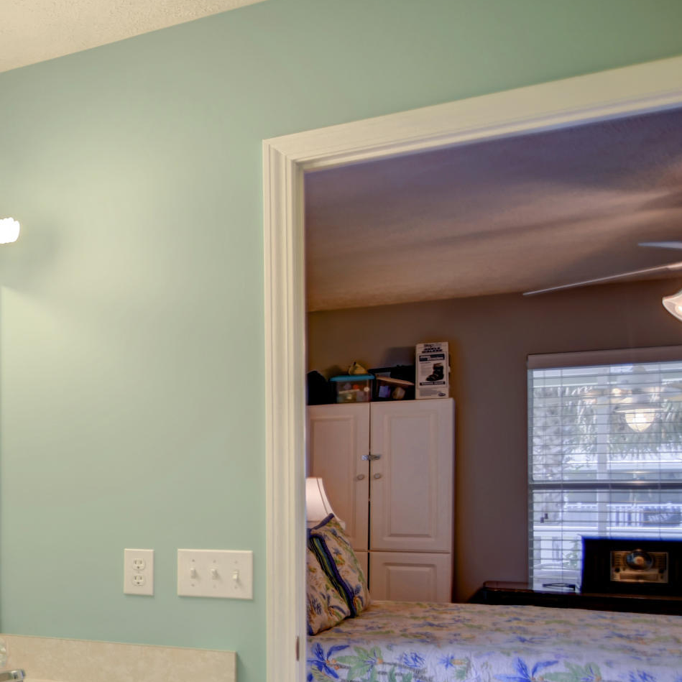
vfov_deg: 38.2
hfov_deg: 27.3
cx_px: -342
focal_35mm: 43
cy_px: 506
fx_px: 958
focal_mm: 16
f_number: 2.8
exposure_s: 1/50
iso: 64
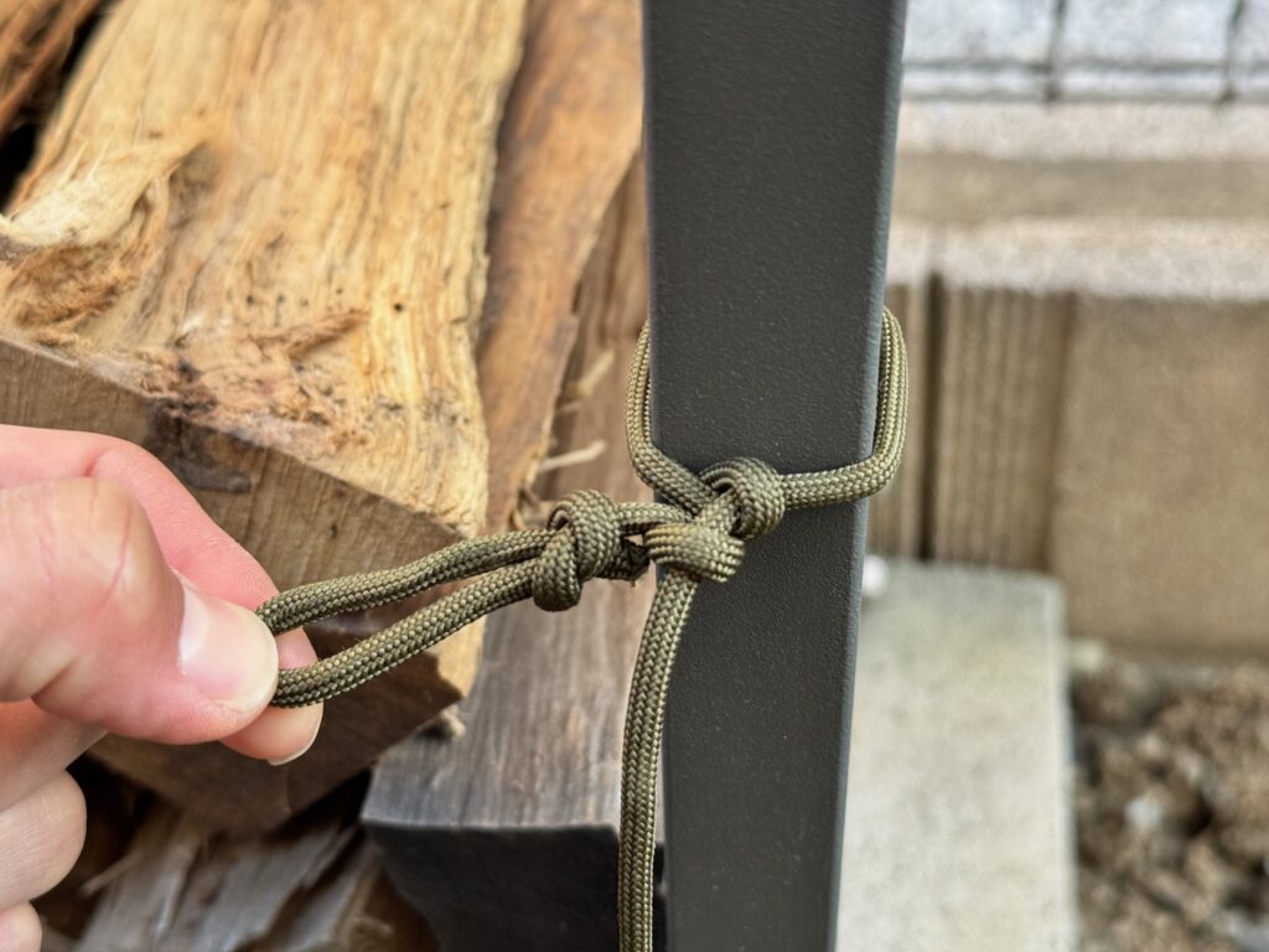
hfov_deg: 39.7
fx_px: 1760
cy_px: 476
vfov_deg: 30.3
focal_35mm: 48
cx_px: 634
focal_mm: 6.76
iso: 80
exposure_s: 1/121
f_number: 1.78
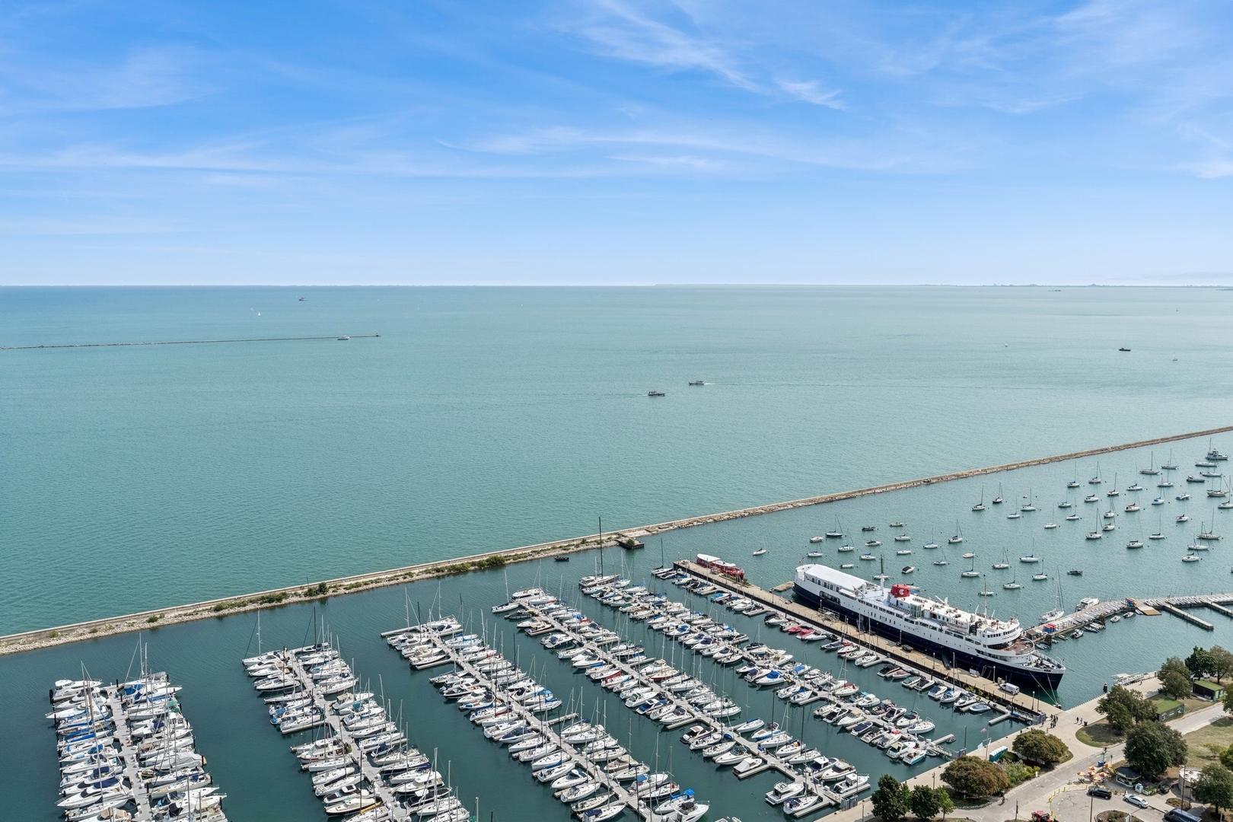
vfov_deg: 47.9
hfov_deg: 67.4
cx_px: 616
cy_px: 411
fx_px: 925
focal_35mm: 27
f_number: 7.1
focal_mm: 27
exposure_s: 1/1600
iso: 320
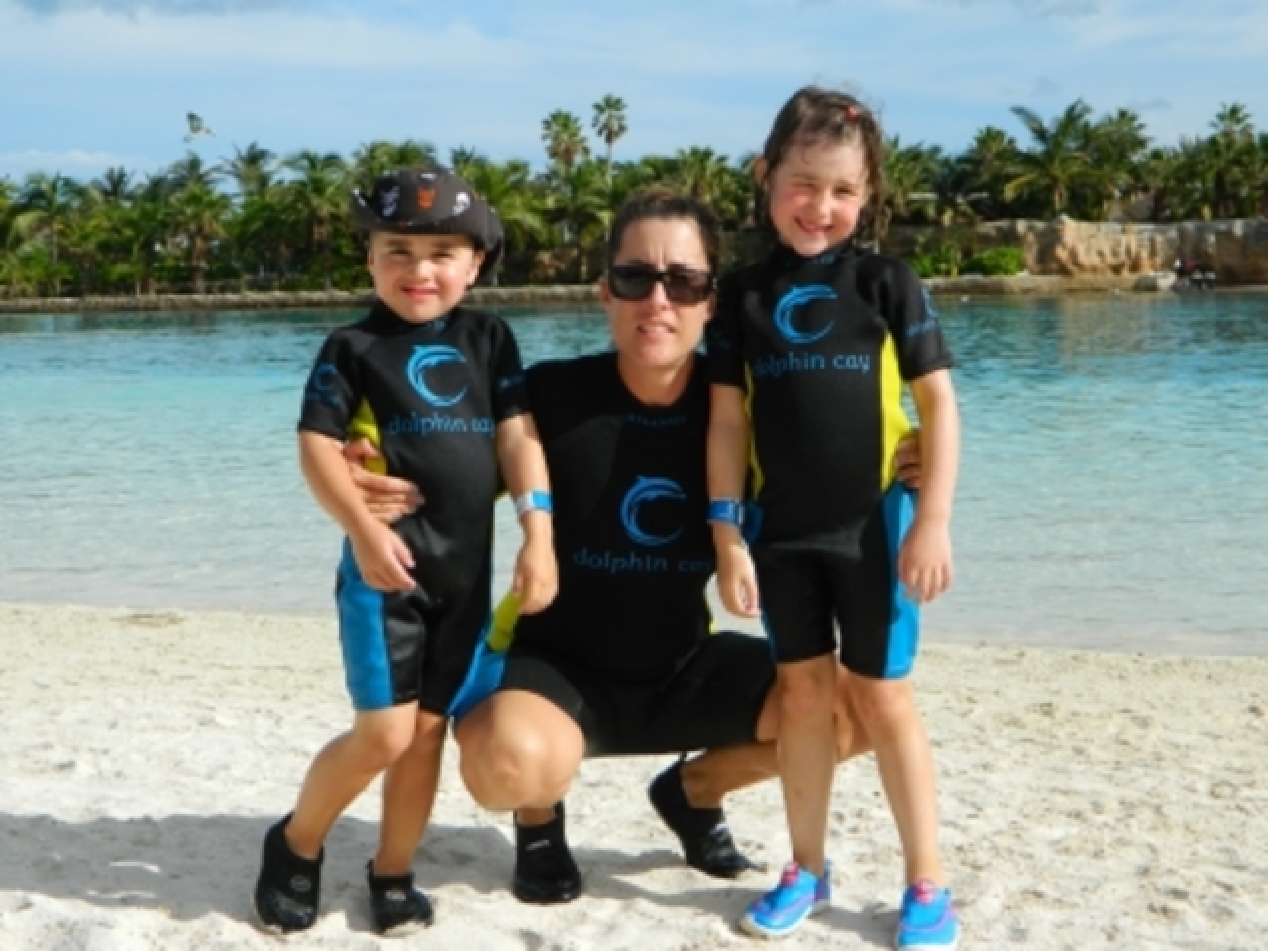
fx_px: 2088
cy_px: 476
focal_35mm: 57
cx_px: 634
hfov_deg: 33.8
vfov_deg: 25.7
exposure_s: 1/800
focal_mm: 10.2
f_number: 3.8
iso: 80
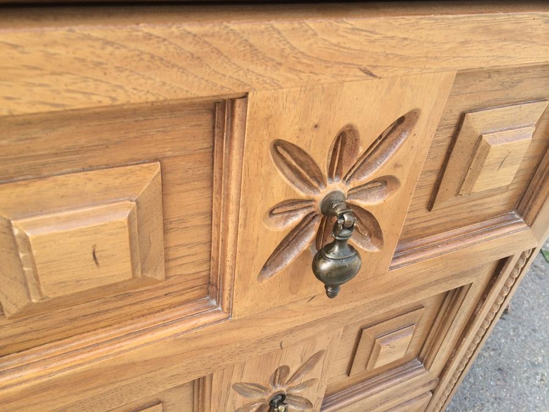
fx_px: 476
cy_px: 206
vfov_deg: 46.8
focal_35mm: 30
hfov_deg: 60.0
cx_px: 274
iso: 32
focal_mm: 4.12
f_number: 2.2
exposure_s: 1/451
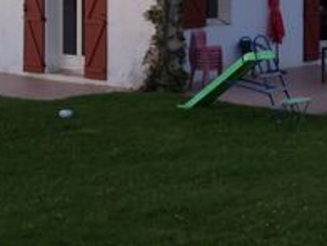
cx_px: 355
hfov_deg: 21.0
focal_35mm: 89
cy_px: 0
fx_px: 841
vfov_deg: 16.3
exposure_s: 1/101
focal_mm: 4.15
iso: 32
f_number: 2.2
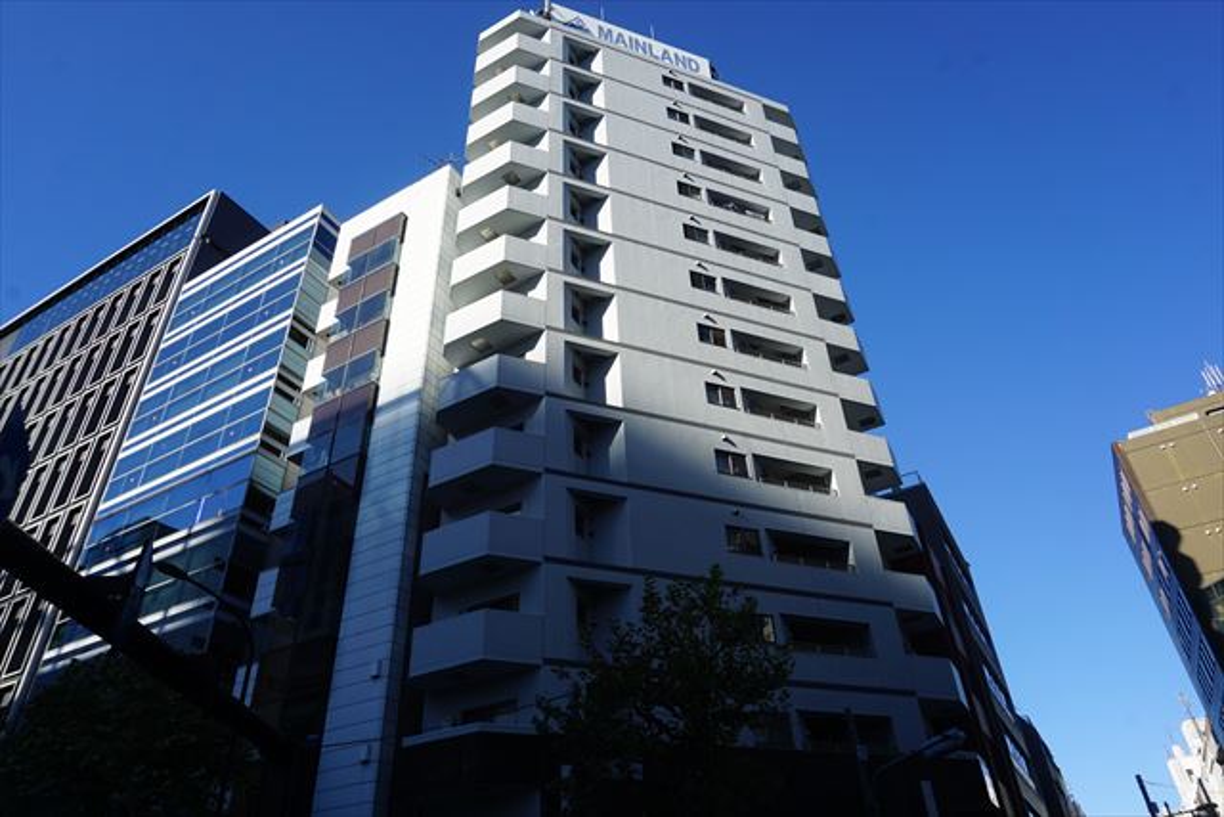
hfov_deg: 73.7
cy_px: 408
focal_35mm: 24
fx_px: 816
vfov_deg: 53.2
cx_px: 612
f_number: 11
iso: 100
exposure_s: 1/125
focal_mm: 16
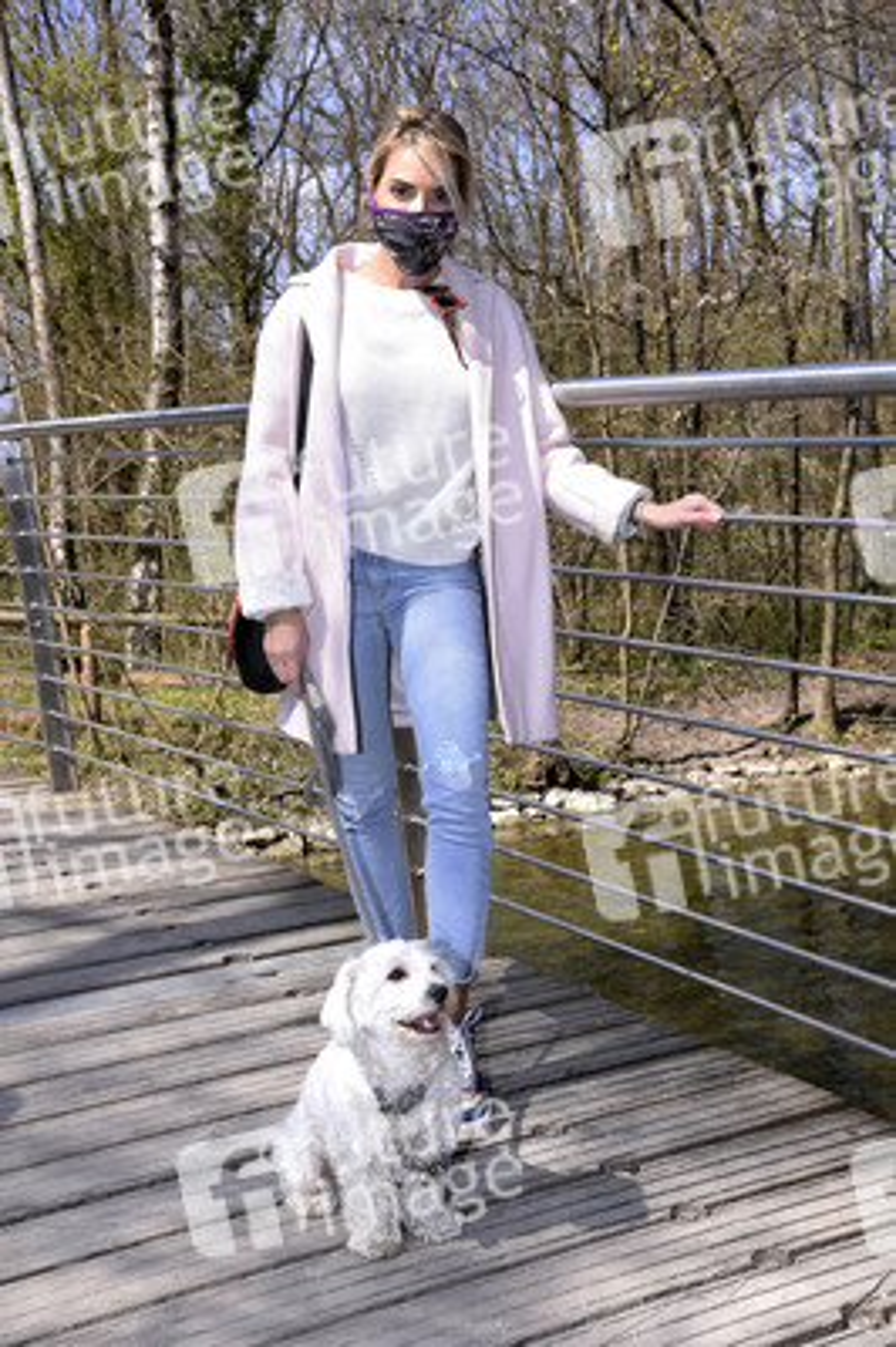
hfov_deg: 29.2
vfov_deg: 42.8
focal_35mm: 46
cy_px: 674
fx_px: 1720
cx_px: 448
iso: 250
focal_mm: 46
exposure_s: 1/160
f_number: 9
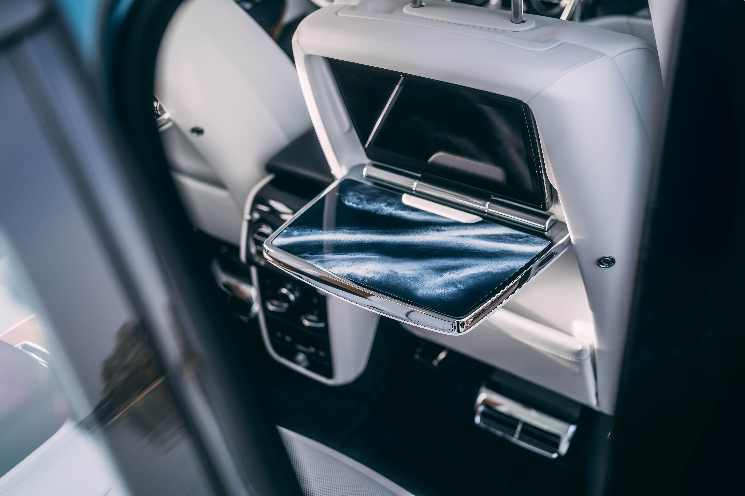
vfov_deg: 31.2
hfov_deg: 45.5
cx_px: 372
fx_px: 889
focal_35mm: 43
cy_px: 248
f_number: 2.5
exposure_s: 1/60
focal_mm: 43
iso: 50
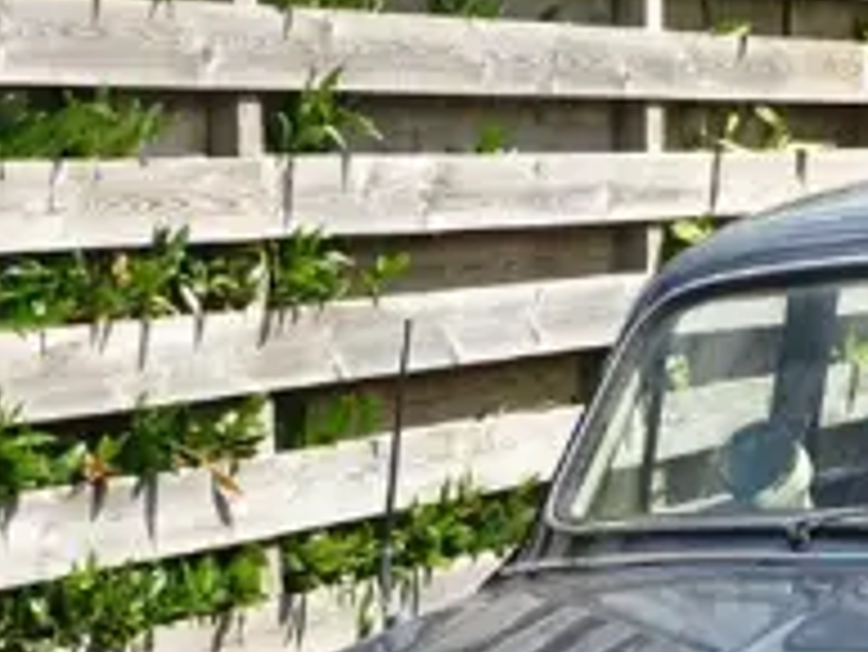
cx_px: 895
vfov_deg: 11.5
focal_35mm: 127
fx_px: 3187
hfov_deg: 15.2
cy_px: 773
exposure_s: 1/800
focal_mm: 5.5
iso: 80
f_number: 2.8
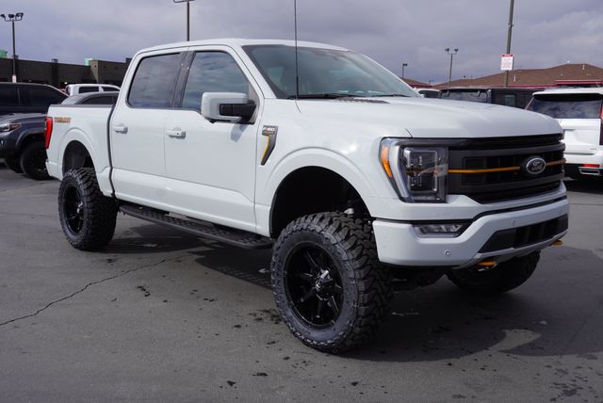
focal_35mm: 38
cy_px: 202
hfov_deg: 51.2
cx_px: 302
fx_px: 629
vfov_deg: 35.6
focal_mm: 25
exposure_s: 1/200
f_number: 11
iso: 100
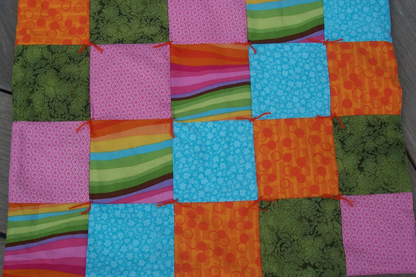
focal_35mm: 56
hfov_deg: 35.6
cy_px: 126
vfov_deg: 24.2
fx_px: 647
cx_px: 207
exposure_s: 1/500
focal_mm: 8.6
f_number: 3.4
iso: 80
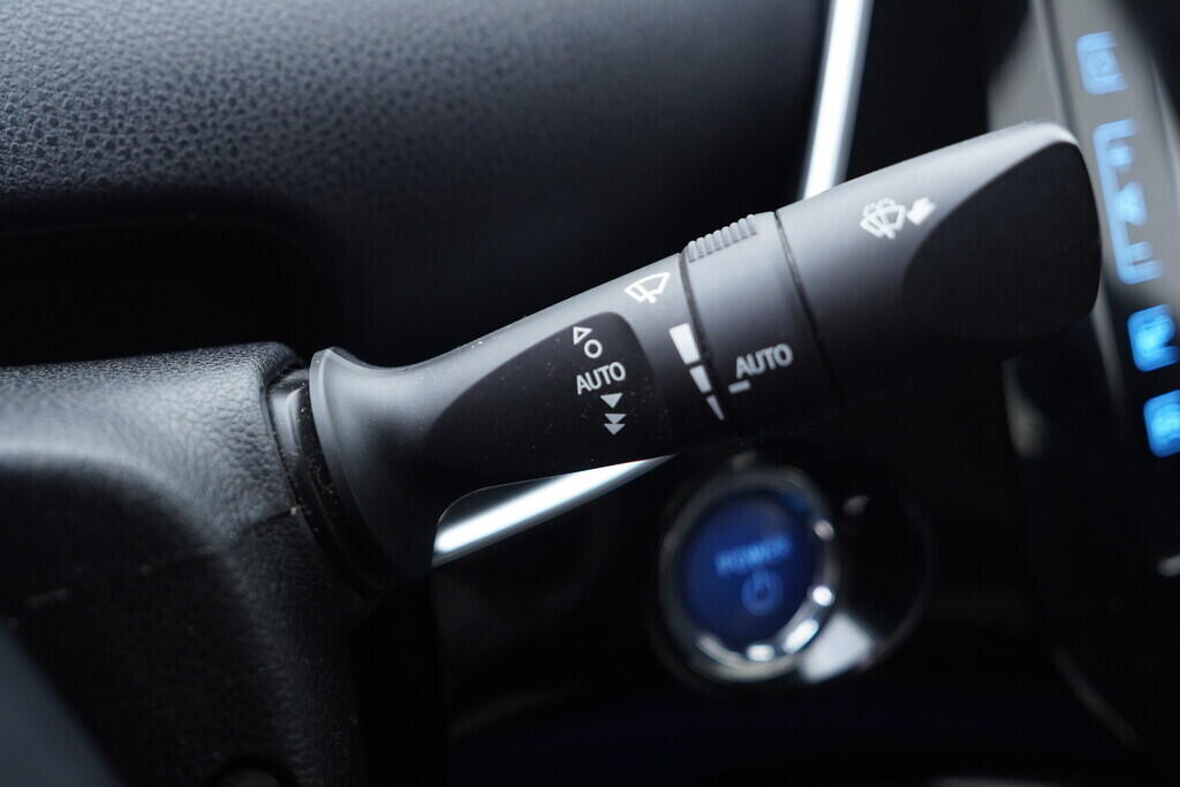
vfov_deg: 36.9
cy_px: 394
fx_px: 1180
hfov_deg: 53.1
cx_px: 590
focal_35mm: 36
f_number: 2.8
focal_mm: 24
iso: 320
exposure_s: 1/40
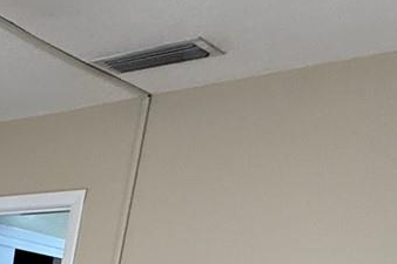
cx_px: -264
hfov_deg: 21.8
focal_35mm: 69
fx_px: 761
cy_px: 501
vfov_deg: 16.1
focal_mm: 2.22
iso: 200
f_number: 2.2
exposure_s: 1/120
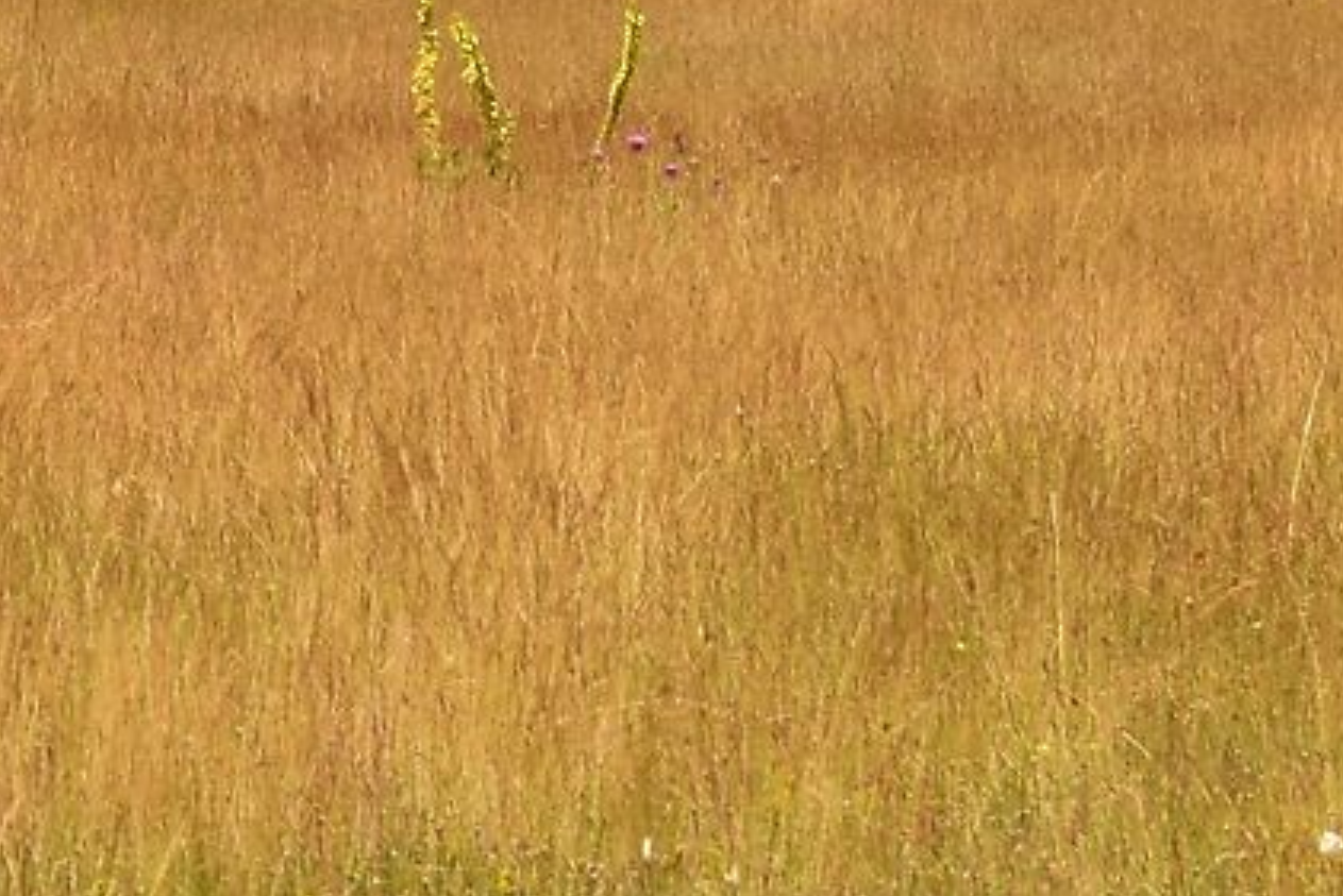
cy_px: -1011
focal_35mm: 598
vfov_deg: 2.3
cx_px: -638
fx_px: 22315
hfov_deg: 3.4
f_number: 8
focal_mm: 70
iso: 400
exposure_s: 1/1000
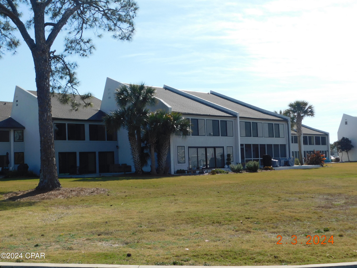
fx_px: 464
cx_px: 178
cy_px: 134
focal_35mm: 45
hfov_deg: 42.1
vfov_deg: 32.2
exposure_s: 1/1250
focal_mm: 8
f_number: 3.7
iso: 125
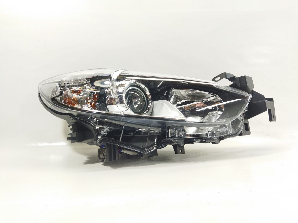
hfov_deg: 65.3
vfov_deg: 51.4
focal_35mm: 27
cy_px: 112
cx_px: 149
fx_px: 232
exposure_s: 1/100
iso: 170
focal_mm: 4.71
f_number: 1.79
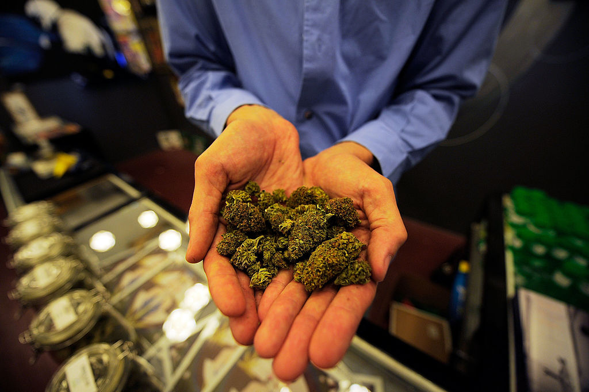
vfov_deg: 81.2
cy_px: 196
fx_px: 229
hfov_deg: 104.3
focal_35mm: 14
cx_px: 294
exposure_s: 1/50
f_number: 2.8
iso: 640
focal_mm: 14
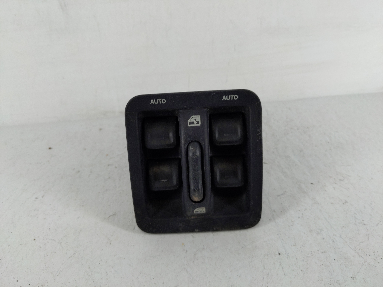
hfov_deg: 69.4
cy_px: 144
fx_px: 277
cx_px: 192
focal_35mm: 25
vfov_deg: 54.9
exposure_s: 1/145
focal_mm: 4.38
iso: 75
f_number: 1.73
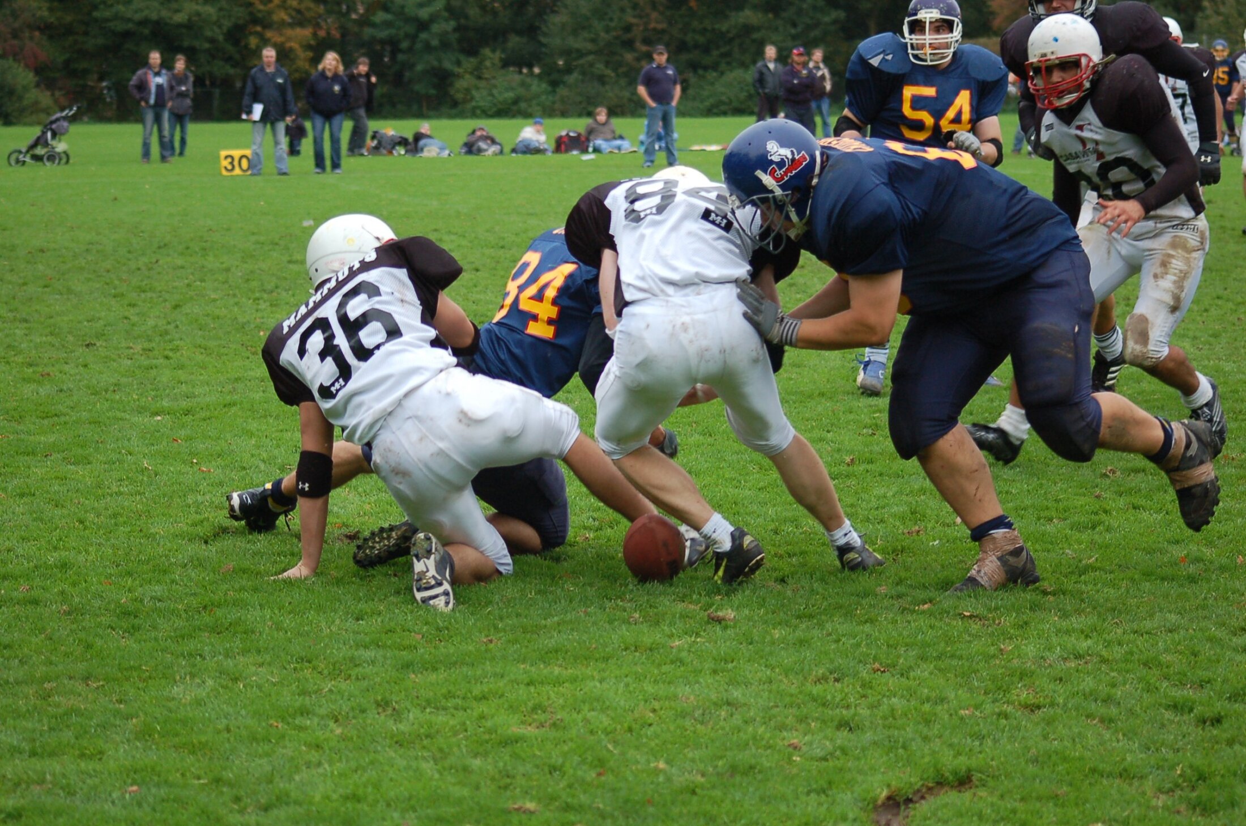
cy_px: 413
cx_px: 623
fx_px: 3627
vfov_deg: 13.0
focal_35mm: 105
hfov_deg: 19.5
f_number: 4
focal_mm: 70
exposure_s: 1/500
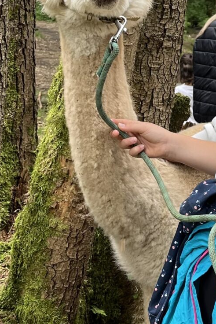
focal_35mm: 94
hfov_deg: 14.1
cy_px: 150
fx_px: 846
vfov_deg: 21.7
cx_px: 256
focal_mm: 5.1
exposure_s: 1/122
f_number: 1.6
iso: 50
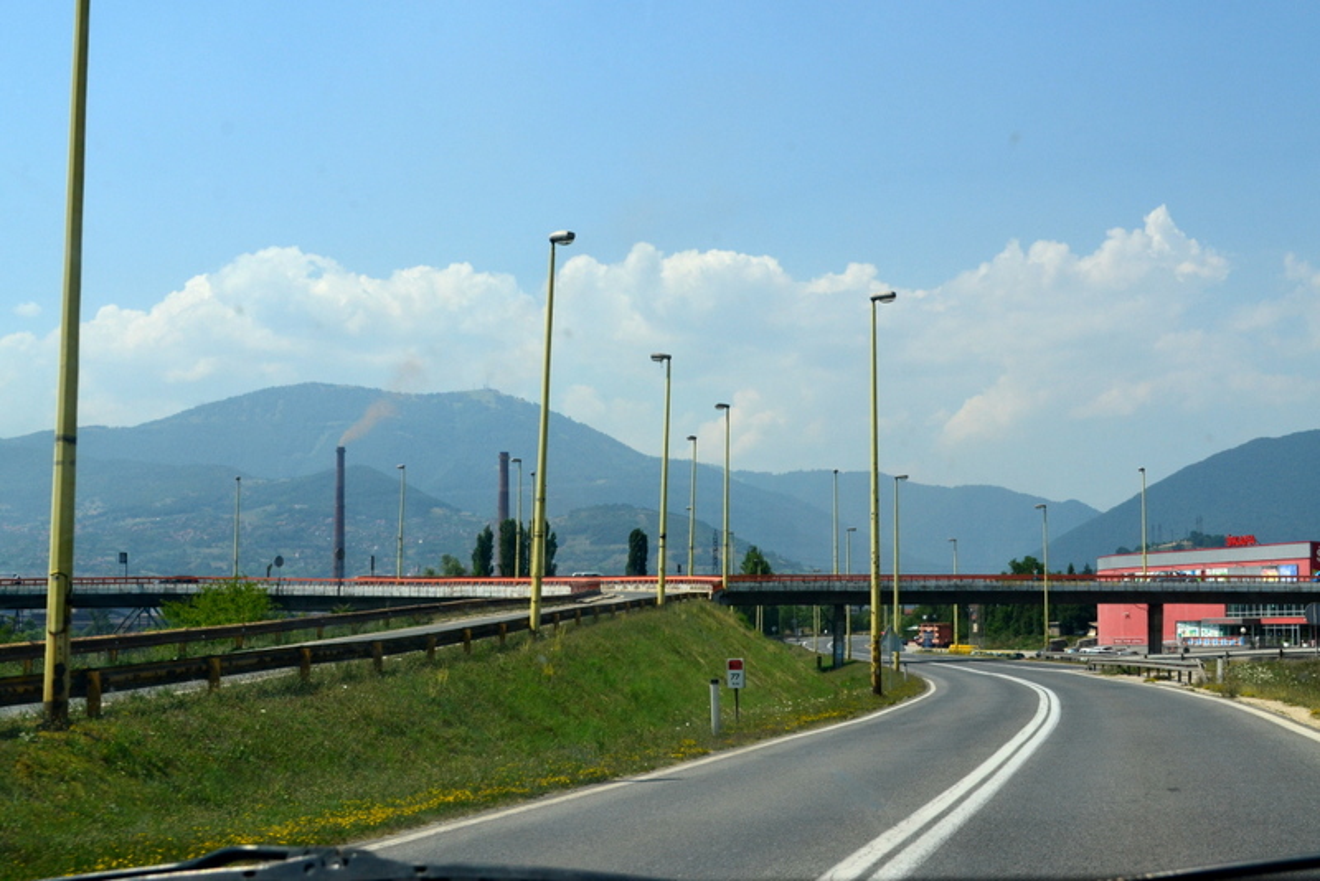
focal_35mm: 48
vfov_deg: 28.1
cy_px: 440
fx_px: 1761
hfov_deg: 41.1
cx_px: 660
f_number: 11
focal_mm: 32
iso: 400
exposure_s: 1/400
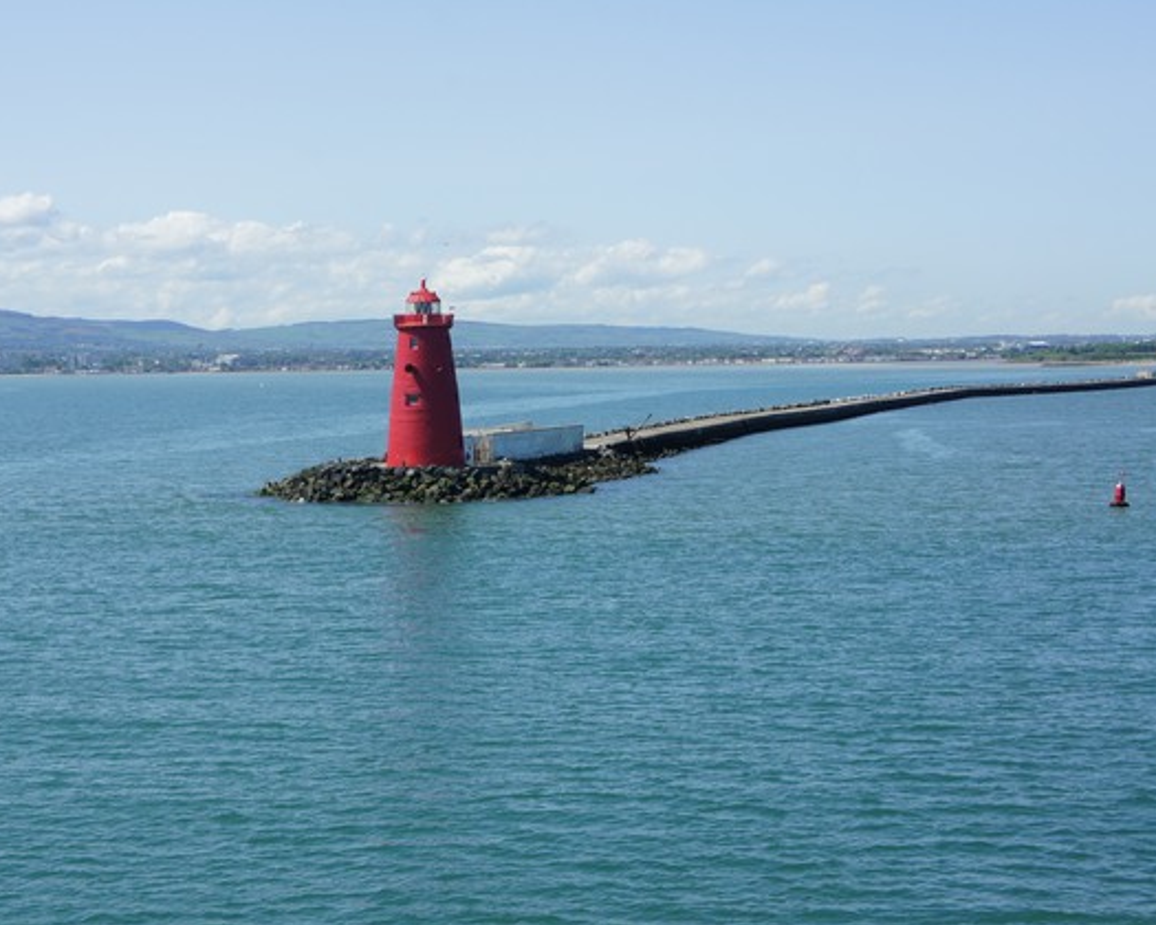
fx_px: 2463
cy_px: 460
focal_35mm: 72
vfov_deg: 21.3
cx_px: 487
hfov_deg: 26.4
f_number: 13
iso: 200
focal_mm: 42
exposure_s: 1/250
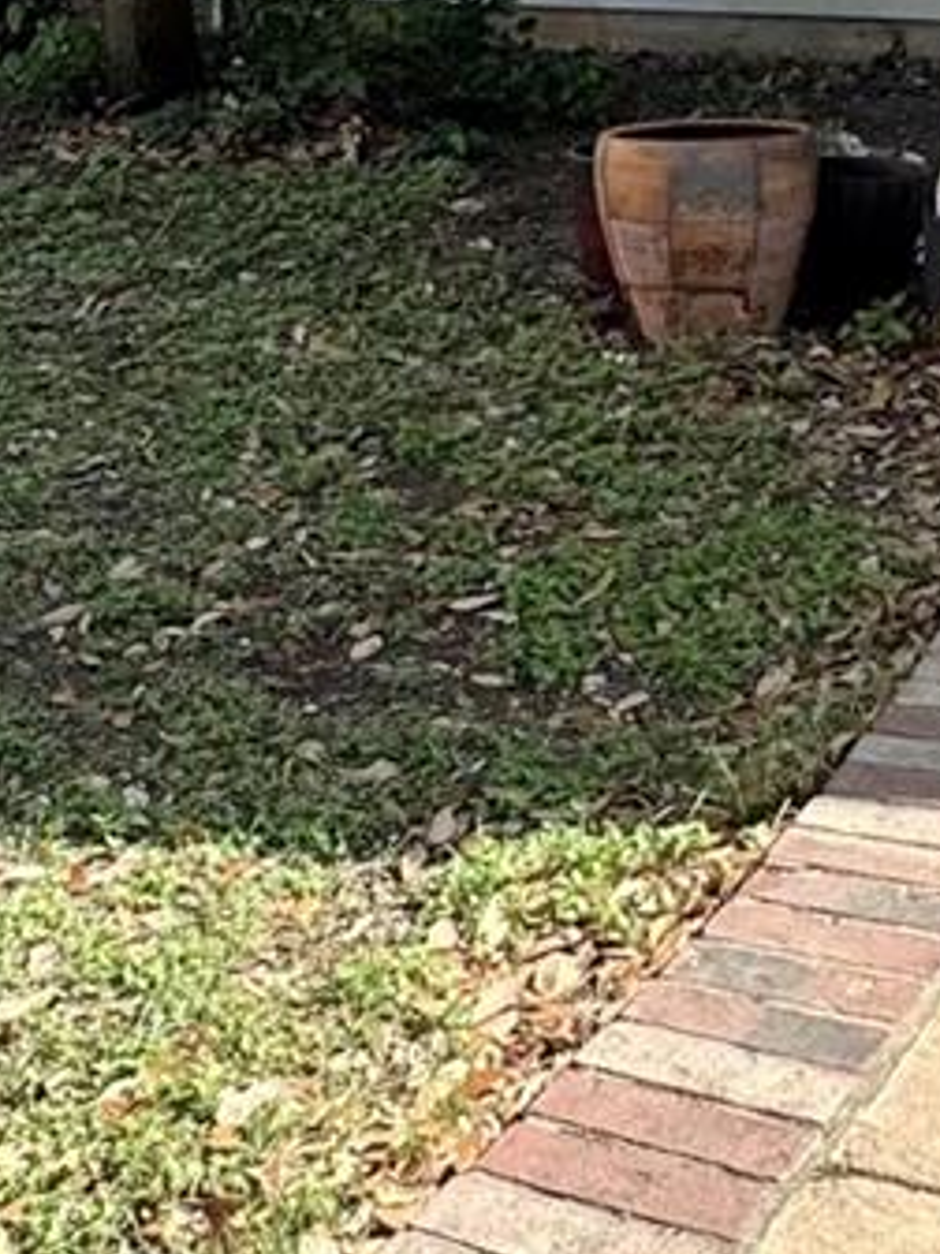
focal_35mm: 64
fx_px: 2317
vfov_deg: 27.4
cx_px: 1054
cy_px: -172
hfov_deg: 21.6
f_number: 2.2
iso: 40
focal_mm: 2.22
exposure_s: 1/537
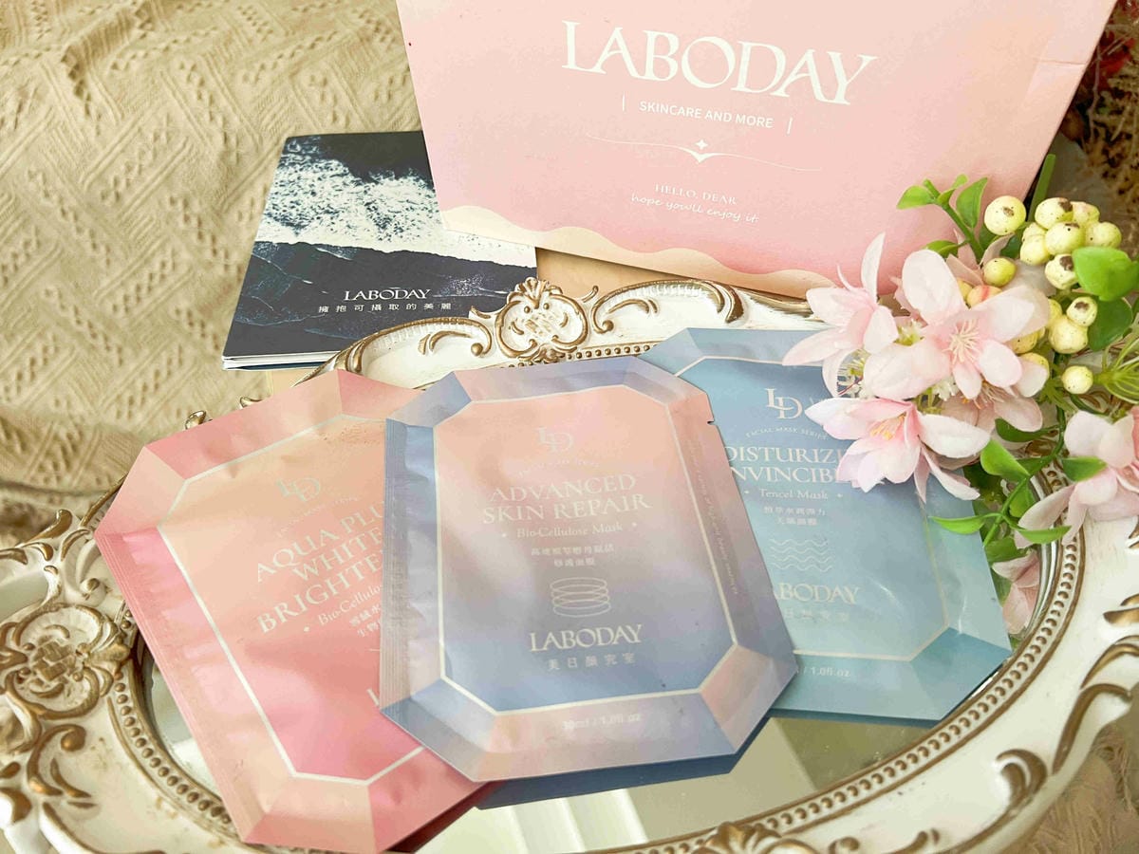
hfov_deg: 67.3
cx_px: 570
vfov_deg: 53.1
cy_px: 427
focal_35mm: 26
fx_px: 856
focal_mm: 5.7
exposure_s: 1/60
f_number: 1.5
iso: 100
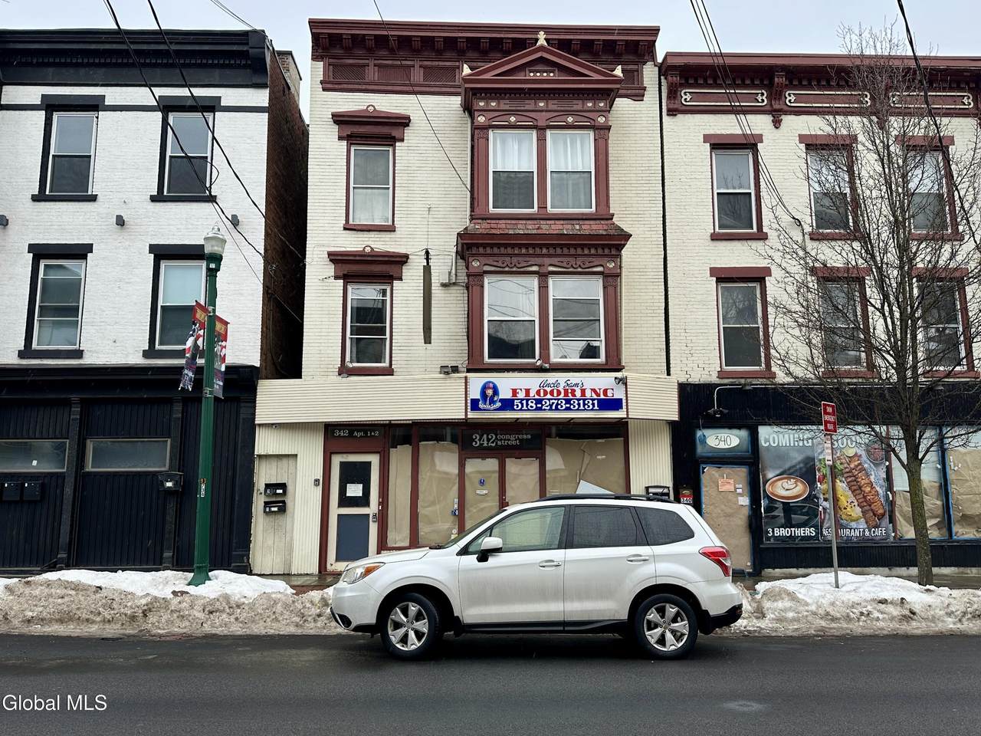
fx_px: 680
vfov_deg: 56.8
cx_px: 490
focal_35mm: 24
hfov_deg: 71.6
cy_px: 368
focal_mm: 6.86
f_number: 1.78
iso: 80
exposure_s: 1/406
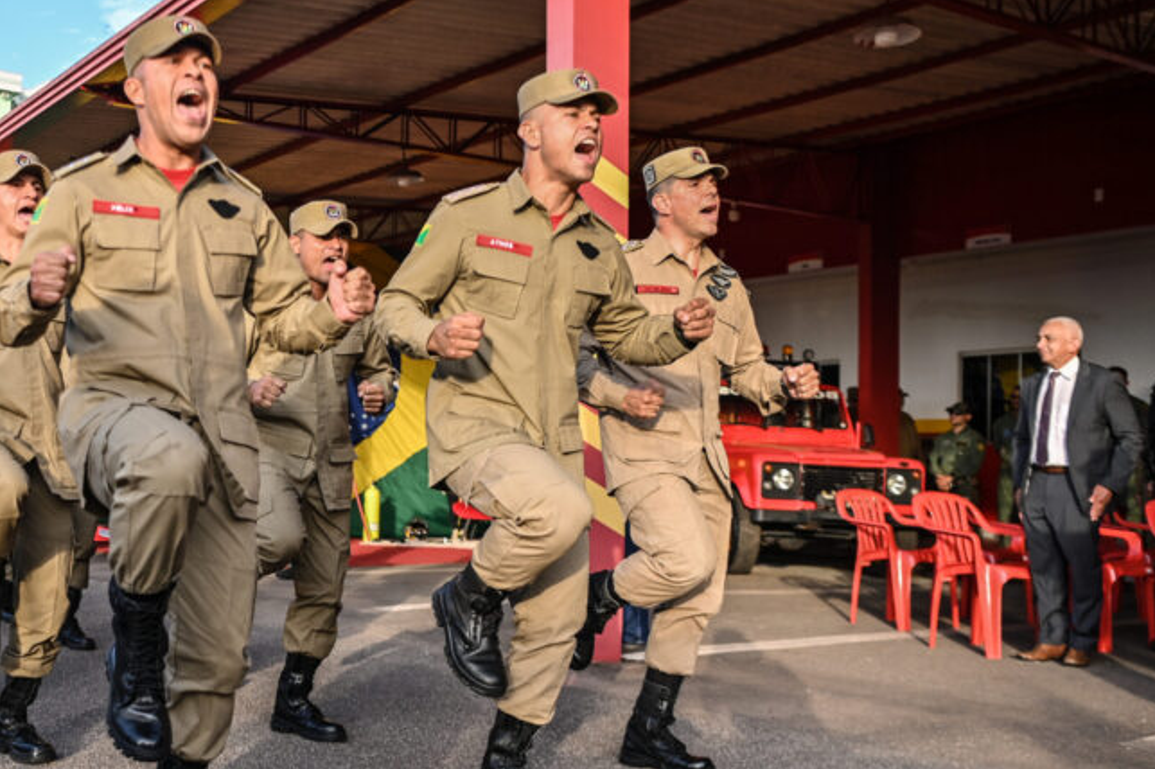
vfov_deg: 31.1
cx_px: 300
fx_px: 1379
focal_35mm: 43
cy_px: 448
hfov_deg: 44.1
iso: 200
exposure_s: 1/1000
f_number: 2.8
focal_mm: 27
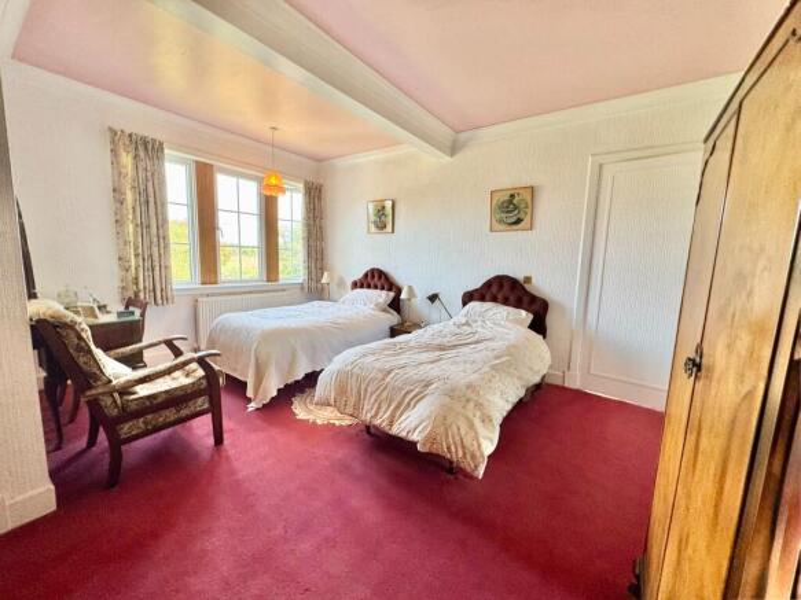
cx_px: 400
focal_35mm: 14
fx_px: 324
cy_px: 300
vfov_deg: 85.7
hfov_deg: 102.1
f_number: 2.2
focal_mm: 2.22
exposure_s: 1/100
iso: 80
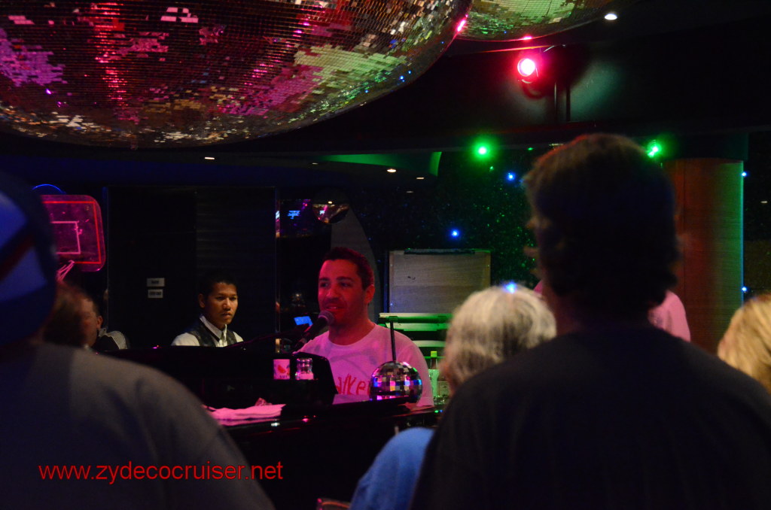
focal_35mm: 78
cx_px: 386
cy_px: 255
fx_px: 1667
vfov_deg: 17.4
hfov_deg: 26.0
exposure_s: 1/100
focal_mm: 52
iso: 6400
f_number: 4.8
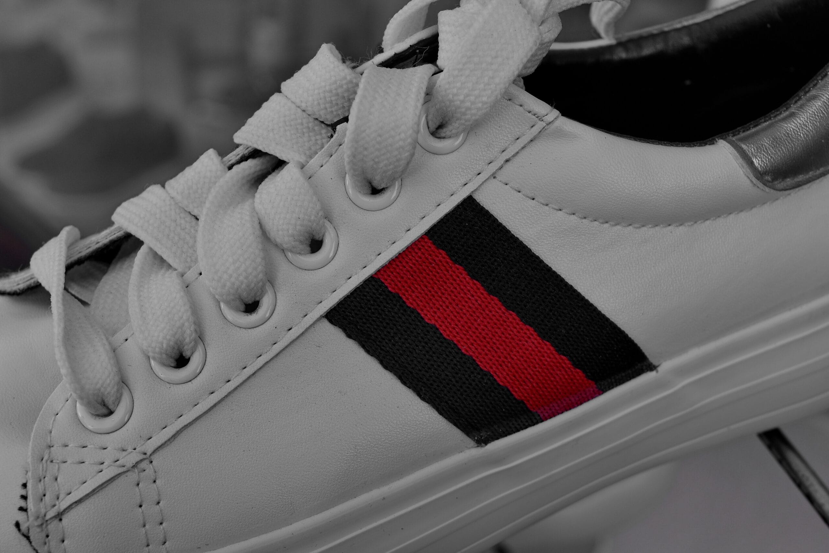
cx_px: 414
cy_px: 276
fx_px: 1382
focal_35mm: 60
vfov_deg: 22.6
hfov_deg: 33.4
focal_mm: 40
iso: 220
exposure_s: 1/250
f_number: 8
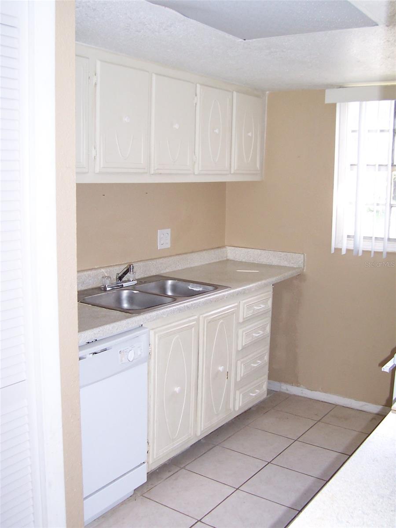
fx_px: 564
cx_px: 198
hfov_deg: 38.7
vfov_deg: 50.1
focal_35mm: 37
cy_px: 264
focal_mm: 5.6
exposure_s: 1/60
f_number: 2.8
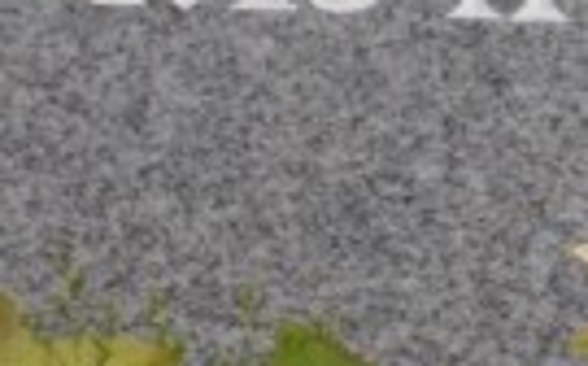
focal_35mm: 432
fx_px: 6914
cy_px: 48
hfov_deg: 4.8
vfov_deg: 3.0
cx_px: 797
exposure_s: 1/60
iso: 80
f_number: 6.3
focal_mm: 15.4
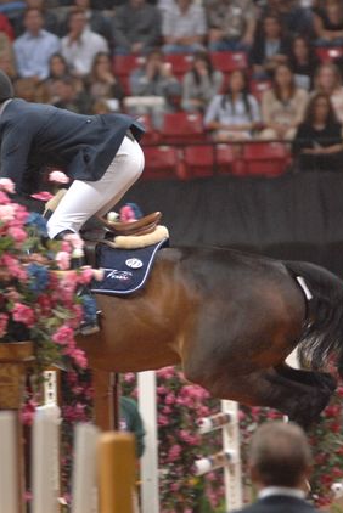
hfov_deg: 3.0
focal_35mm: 454
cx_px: 38
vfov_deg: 4.5
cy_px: 256
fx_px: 6477
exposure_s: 1/320
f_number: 2.8
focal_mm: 200
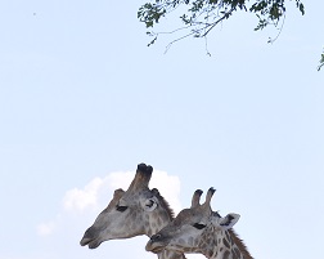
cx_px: 177
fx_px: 4588
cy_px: 417
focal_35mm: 479
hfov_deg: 4.0
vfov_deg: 3.2
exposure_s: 1/250
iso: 200
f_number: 8
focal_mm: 80
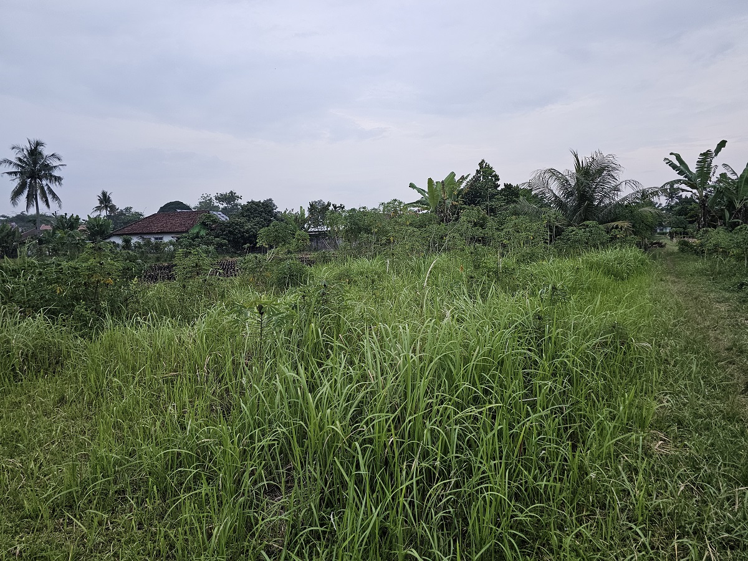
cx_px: 374
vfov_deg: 58.9
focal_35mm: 23
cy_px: 280
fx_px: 497
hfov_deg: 73.9
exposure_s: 1/100
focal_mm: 6.3
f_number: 1.7
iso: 320
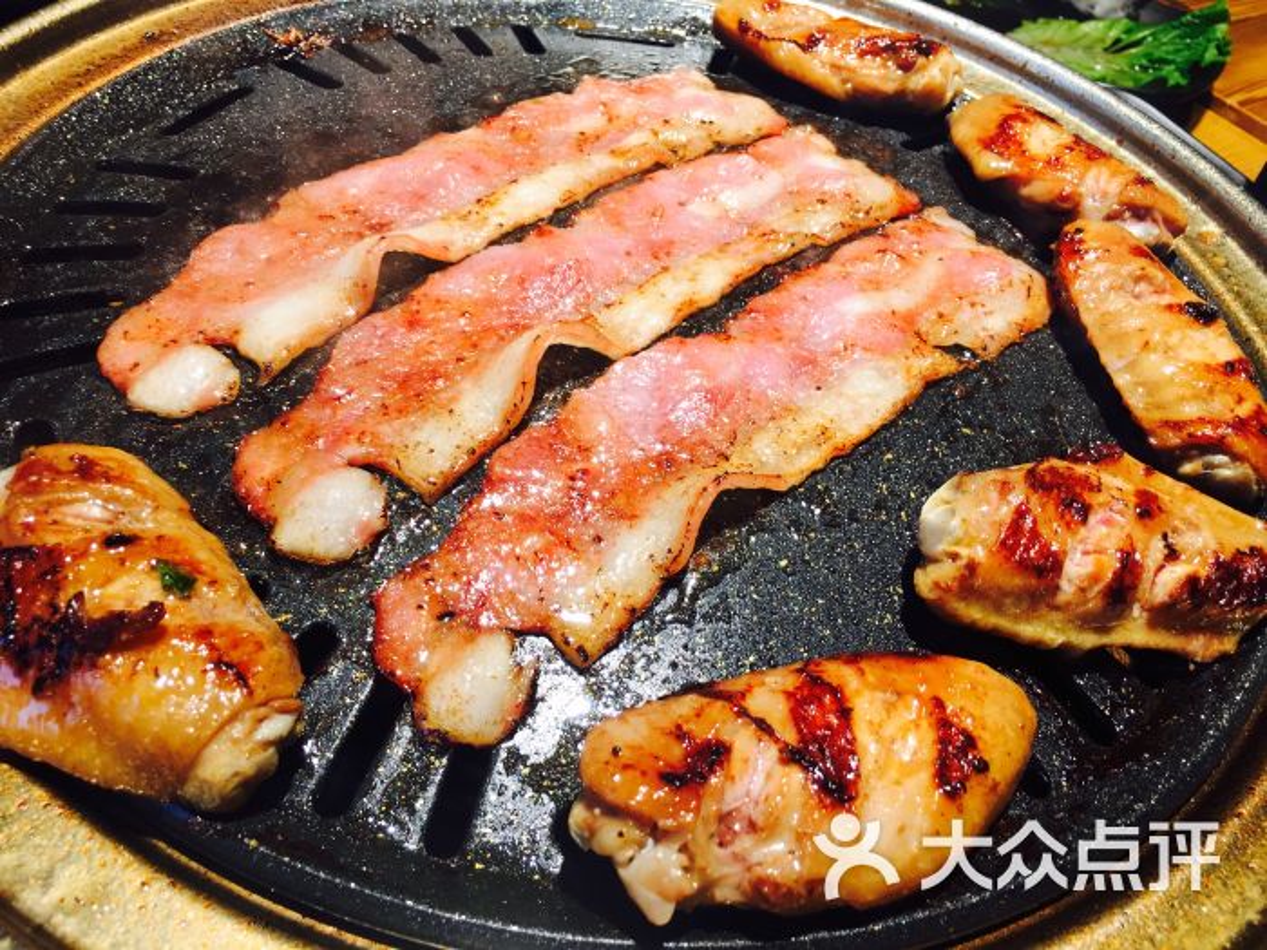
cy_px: 475
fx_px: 1061
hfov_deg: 61.7
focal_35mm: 29
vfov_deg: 48.2
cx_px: 634
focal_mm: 4.15
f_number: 2.2
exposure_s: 1/50
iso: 32
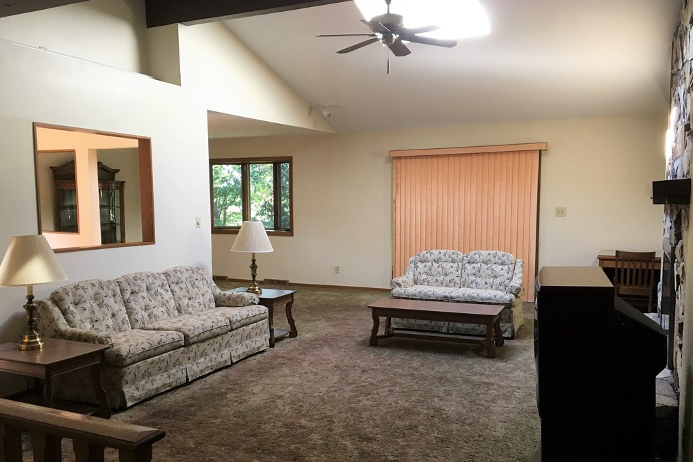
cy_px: 253
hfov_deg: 60.3
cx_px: 337
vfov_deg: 42.3
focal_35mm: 31
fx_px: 597
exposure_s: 1/30
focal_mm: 4.15
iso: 40
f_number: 2.2
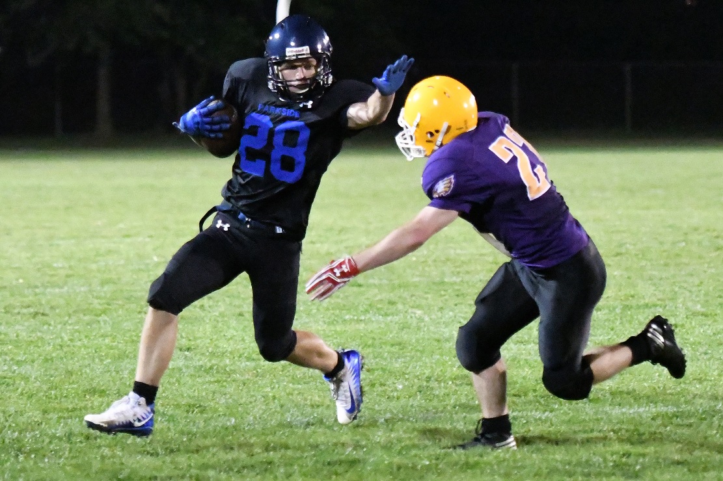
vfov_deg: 8.7
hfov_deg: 13.0
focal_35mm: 158
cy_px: 240
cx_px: 362
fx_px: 3162
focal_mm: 105
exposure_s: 1/800
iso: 22800
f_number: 2.8
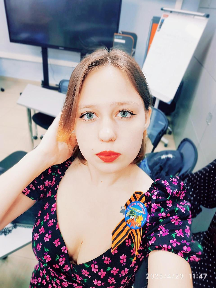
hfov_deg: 56.8
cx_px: 108
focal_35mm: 24
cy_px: 144
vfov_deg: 71.6
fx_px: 200
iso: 200
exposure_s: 1/60
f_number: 1.9
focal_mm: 3.94
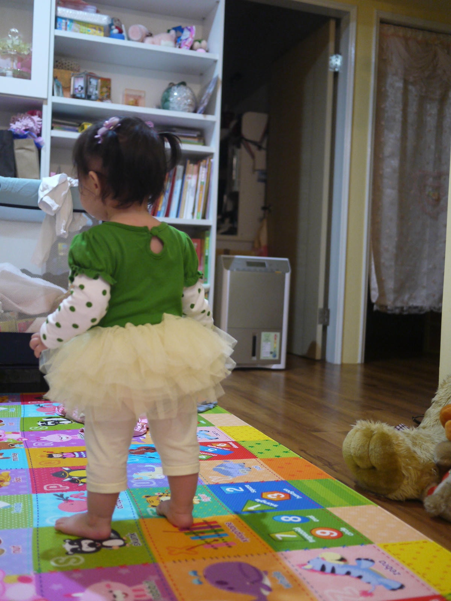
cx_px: 226
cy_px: 300
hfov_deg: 36.0
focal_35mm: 40
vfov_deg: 46.8
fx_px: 695
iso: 800
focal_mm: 20
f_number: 1.7
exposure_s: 1/60
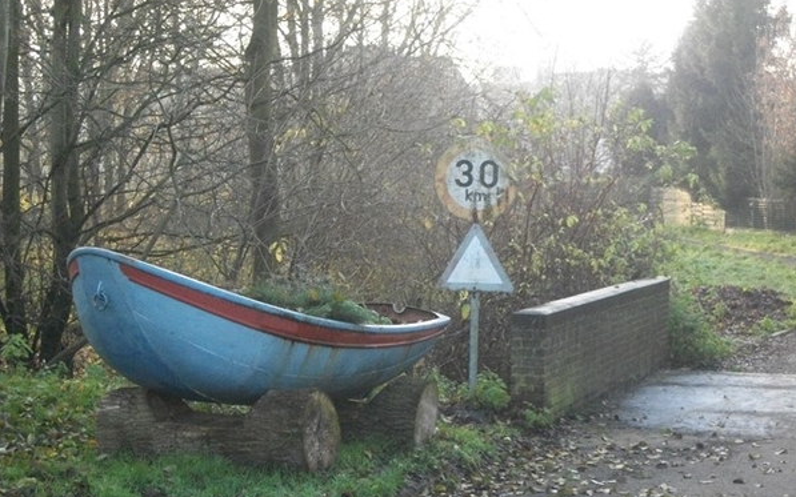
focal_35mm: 82
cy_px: 281
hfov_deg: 25.2
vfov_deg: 15.9
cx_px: 399
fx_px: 1779
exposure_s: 1/250
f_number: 4.6
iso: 463
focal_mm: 13.7
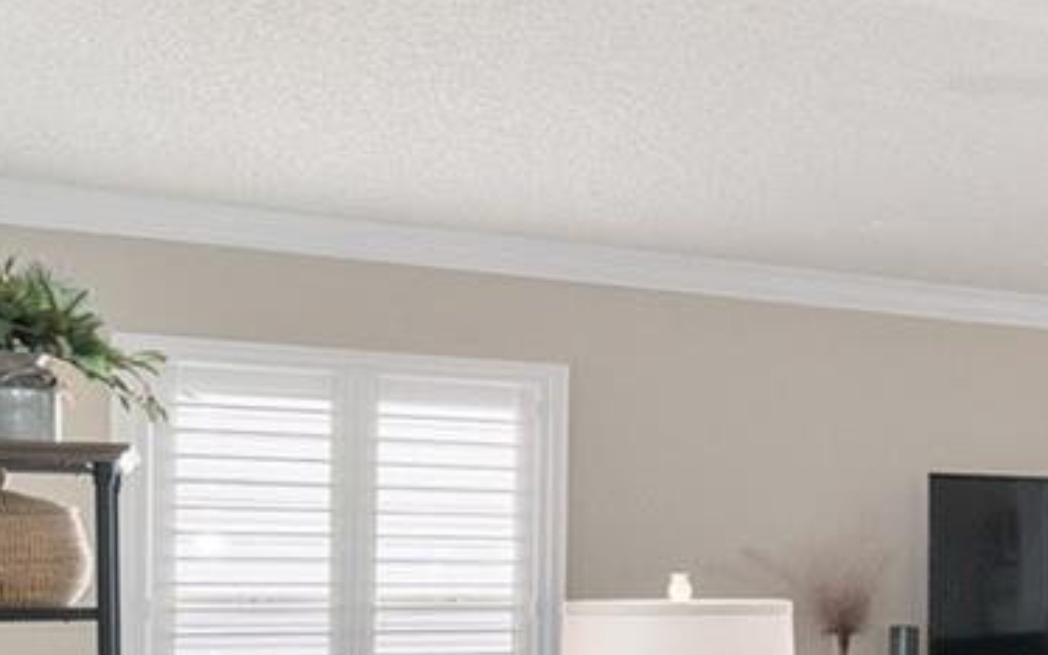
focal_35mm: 61
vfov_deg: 20.8
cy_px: 593
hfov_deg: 18.3
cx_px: 2183
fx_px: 1743
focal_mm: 14
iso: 500
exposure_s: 1/13
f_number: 8
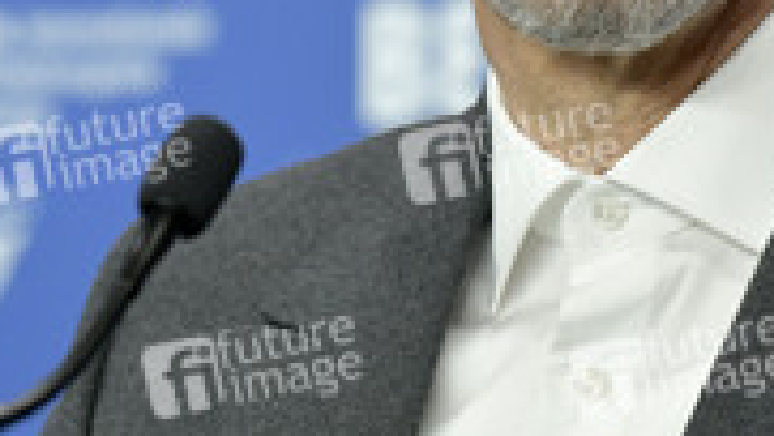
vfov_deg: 3.7
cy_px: -167
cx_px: 567
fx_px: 6694
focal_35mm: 326
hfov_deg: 6.6
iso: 2000
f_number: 5.6
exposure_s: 1/250
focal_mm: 125
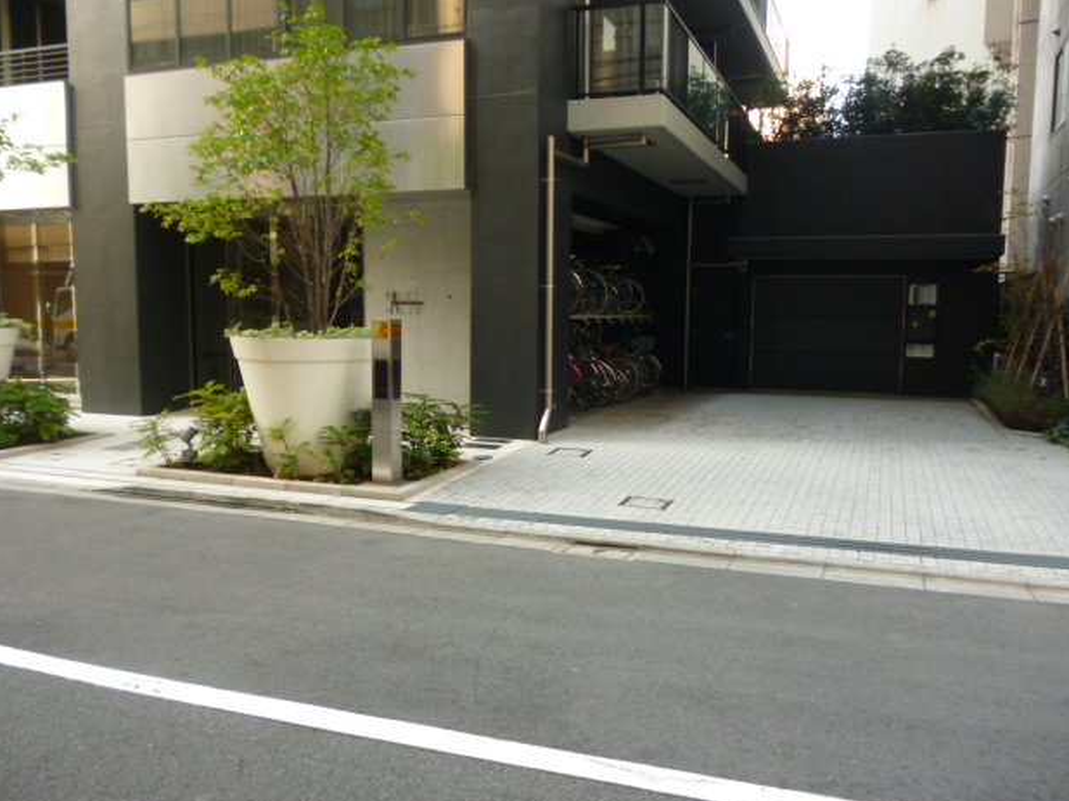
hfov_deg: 61.7
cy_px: 412
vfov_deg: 48.2
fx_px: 895
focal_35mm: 29
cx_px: 521
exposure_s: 1/60
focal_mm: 5
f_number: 3.1
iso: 250
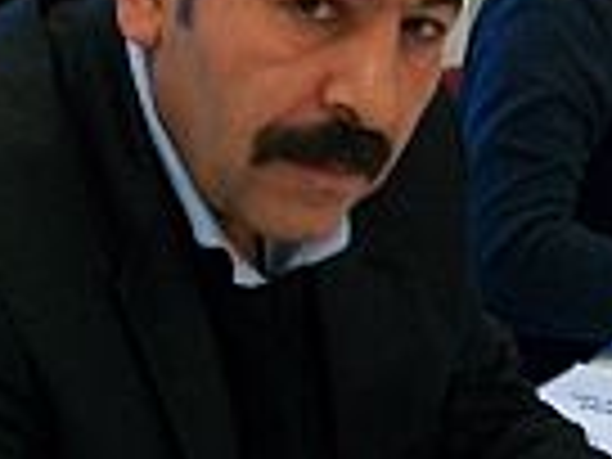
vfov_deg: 14.8
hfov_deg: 19.5
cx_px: 482
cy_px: 315
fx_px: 1768
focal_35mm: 100
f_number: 2.8
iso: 160
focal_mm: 5.7
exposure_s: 1/15
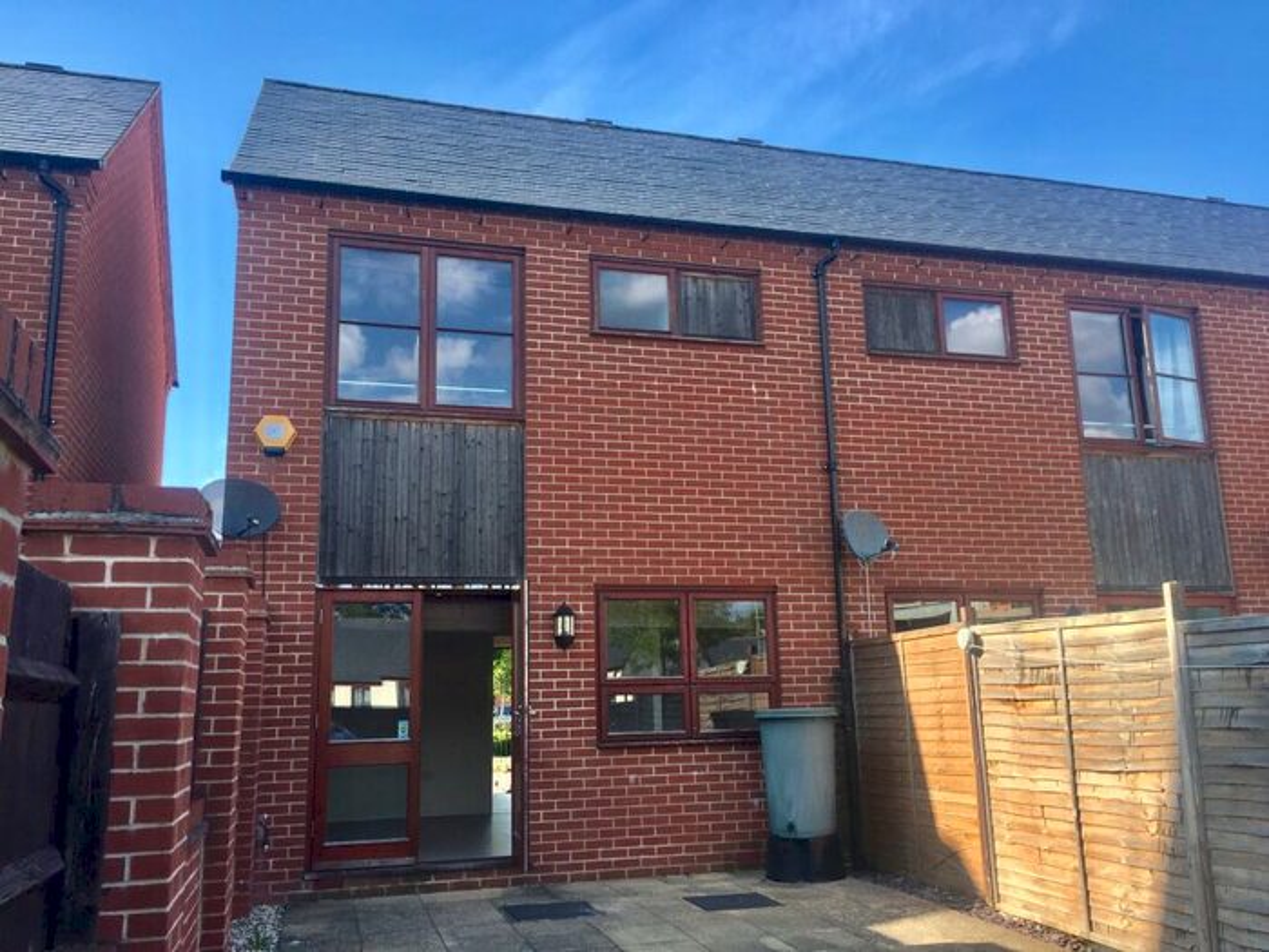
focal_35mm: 29
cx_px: 634
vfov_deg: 48.2
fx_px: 1063
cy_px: 476
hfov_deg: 61.7
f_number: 2.2
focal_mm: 4.15
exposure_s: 1/791
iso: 32
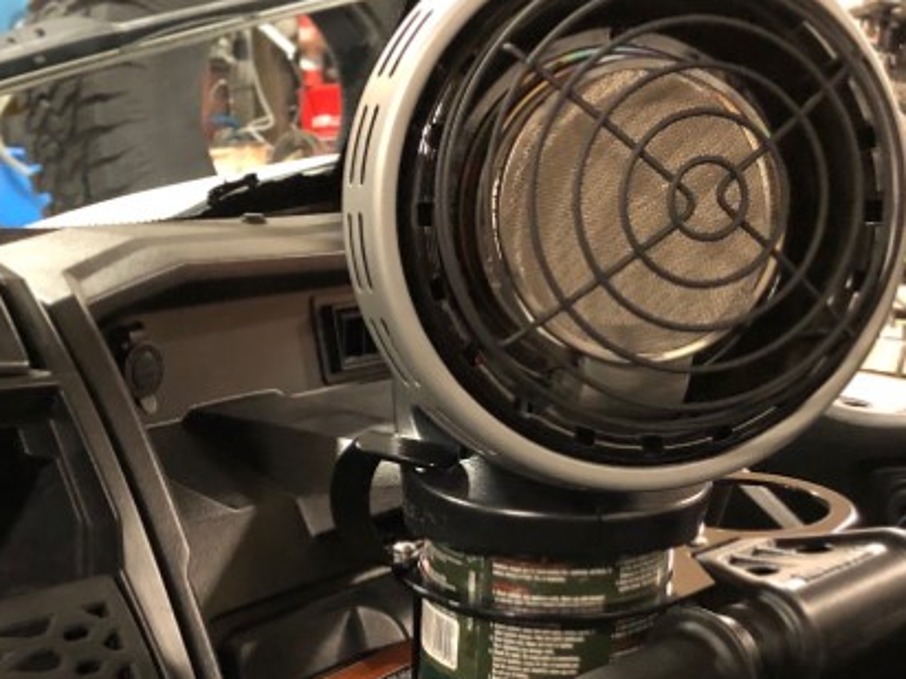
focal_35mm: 68
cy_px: 488
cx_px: 477
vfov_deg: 21.5
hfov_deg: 28.6
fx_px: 1780
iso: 100
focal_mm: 3.99
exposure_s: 1/4
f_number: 1.8
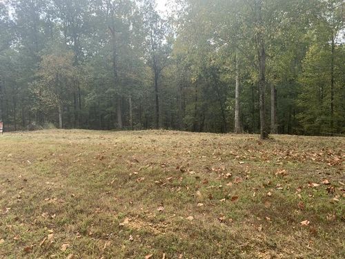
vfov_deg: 53.1
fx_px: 259
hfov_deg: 67.3
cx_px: 172
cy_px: 130
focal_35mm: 26
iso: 25
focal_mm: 4.25
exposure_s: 1/594
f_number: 1.8
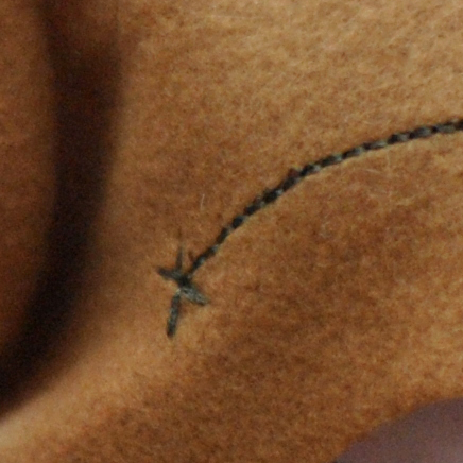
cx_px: -178
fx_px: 8580
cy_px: 630
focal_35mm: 567
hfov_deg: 3.1
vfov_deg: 3.1
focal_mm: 50
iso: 400
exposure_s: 1/320
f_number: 1.8
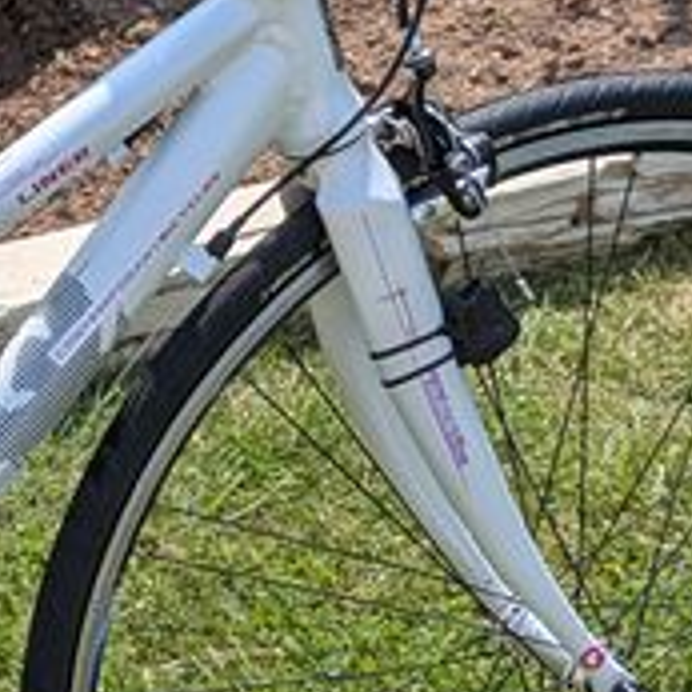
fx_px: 2895
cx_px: -180
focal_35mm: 128
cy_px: 526
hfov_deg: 13.2
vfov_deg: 13.6
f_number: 1.89
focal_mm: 5.43
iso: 41
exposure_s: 1/1869
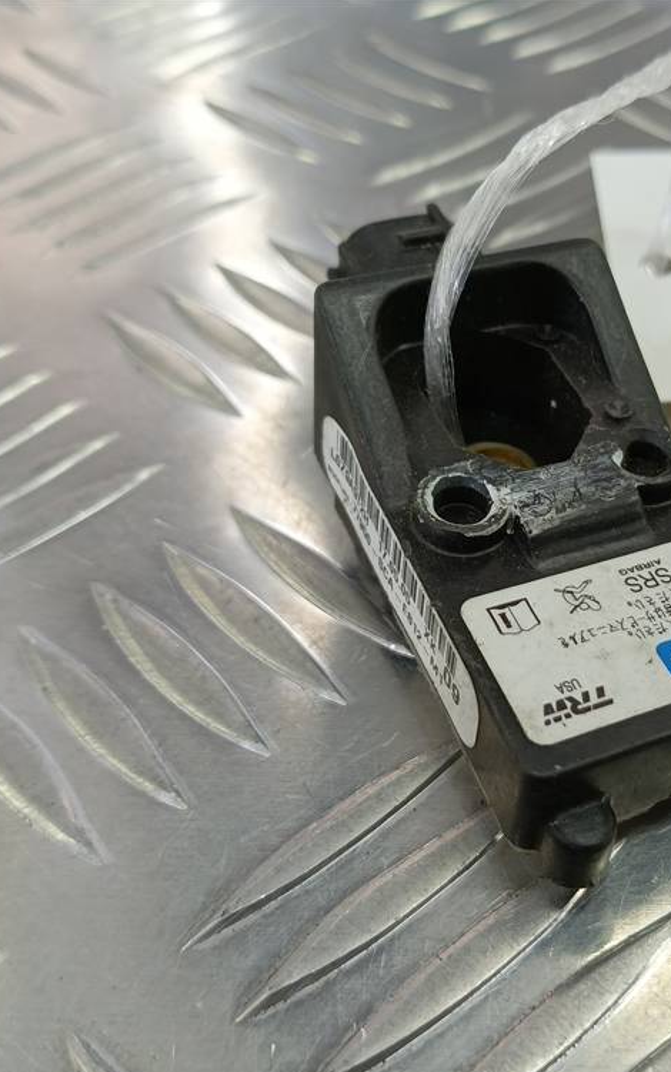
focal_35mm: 39
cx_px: 531
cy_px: 545
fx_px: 1140
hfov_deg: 32.0
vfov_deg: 50.4
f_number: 1.6
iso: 104
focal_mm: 4.11
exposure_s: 1/50
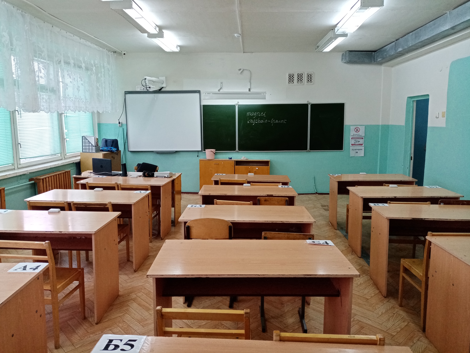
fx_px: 353
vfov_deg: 53.1
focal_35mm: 26
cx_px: 235
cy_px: 176
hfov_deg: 67.3
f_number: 1.8
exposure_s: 1/50
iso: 154
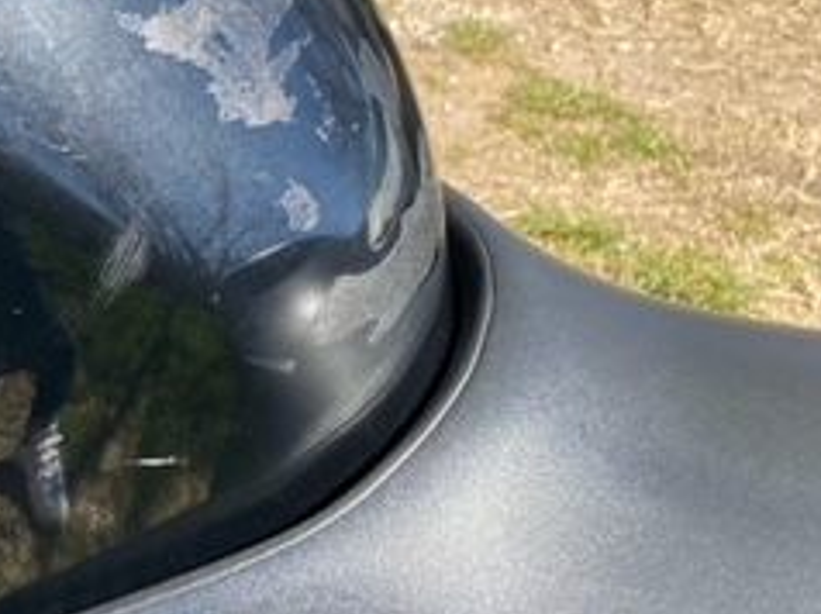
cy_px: 286
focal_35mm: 70
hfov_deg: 24.3
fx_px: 1659
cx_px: -245
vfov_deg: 21.0
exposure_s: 1/591
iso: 32
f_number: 1.8
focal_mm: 4.25
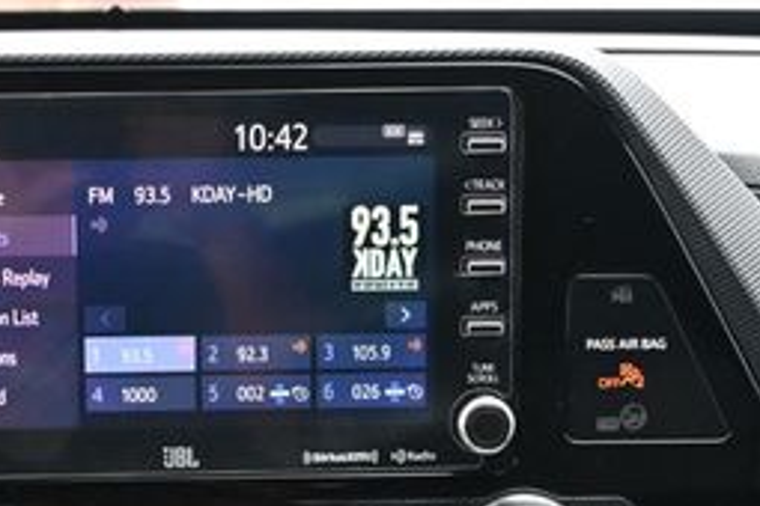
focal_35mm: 124
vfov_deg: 10.8
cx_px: 215
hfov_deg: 16.4
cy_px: 631
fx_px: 2623
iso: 1600
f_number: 5
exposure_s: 1/125
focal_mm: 33
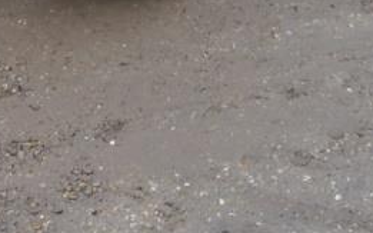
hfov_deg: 16.5
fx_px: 1270
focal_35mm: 125
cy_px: -236
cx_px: 27
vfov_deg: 9.7
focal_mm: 15
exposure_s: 1/125
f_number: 3.5
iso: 160
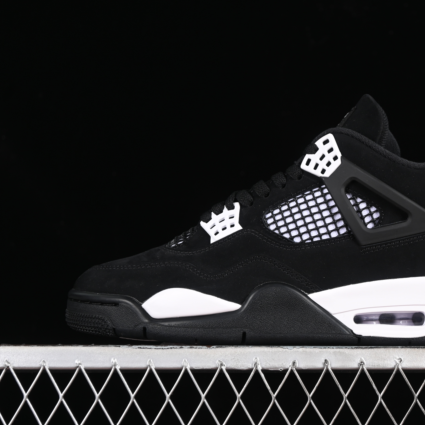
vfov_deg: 18.1
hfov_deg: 18.0
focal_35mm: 96
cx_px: 292
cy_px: 212
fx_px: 1333
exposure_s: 1/60
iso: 160
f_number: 6.3
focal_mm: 50
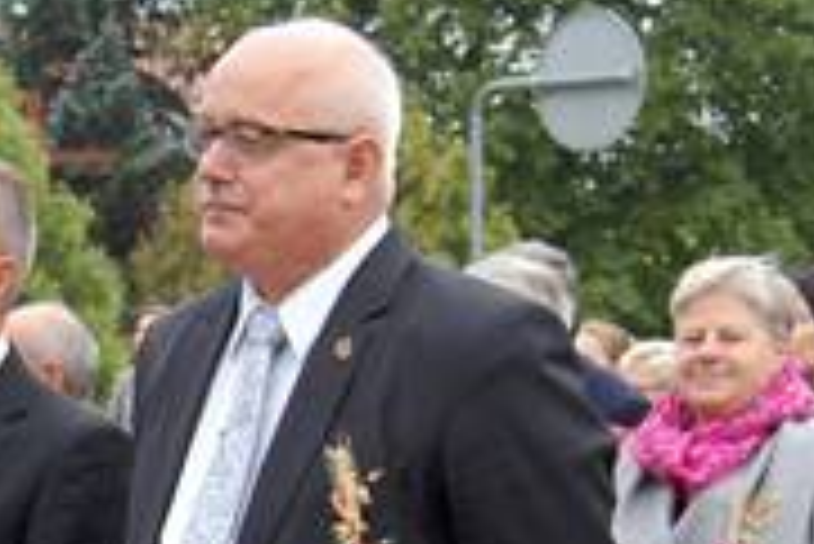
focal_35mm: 129
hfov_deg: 15.4
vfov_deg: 10.5
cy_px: 645
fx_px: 2919
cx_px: -99
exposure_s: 1/125
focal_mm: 26
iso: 400
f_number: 5.6
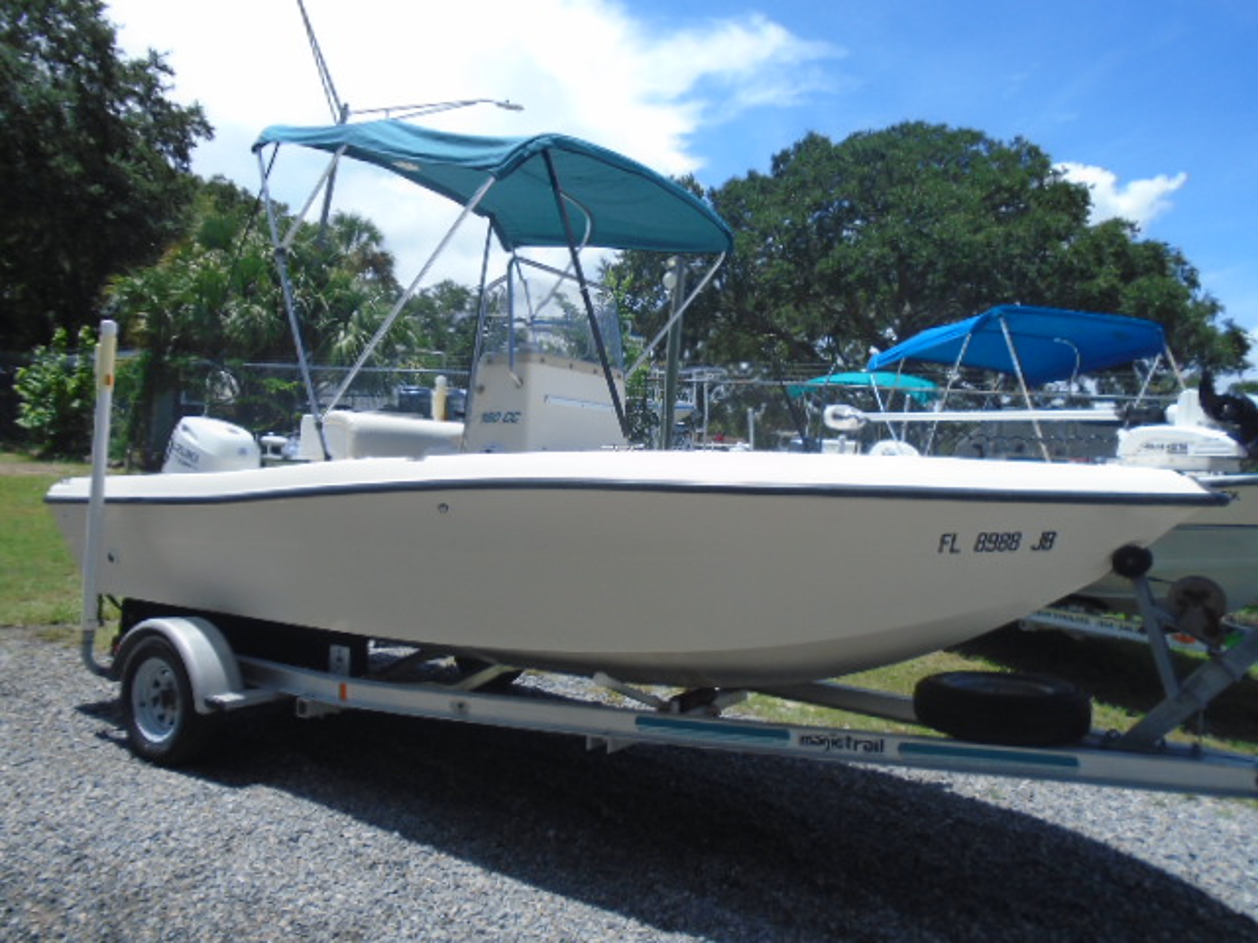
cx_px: 629
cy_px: 472
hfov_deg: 67.3
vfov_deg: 53.1
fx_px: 945
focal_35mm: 26
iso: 100
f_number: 8
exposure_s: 1/200
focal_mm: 4.6
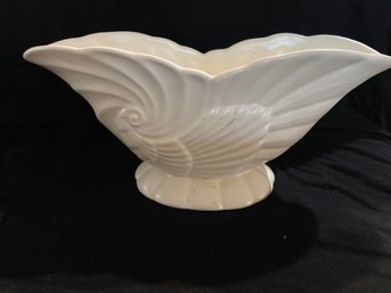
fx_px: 294
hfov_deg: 67.3
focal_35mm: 26
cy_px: 146
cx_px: 196
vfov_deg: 53.0
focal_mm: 4.25
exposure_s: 1/30
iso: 640
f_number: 1.8
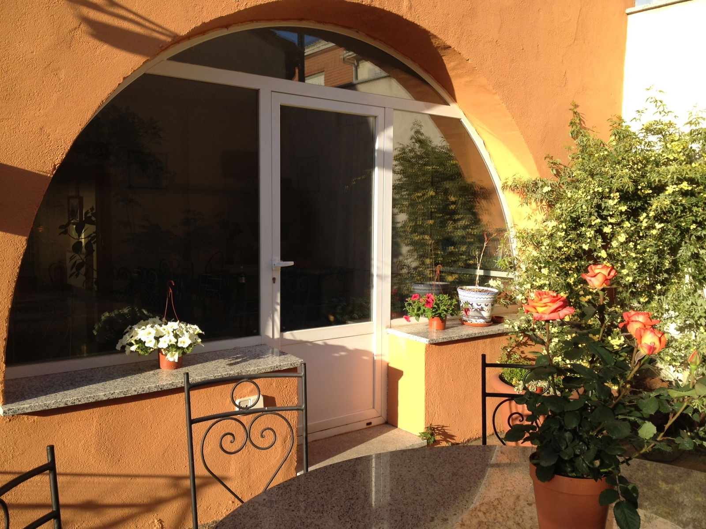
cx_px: 353
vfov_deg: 40.7
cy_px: 264
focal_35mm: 35
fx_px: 714
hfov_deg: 52.6
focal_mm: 4.28
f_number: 2.4
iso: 64
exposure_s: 1/673
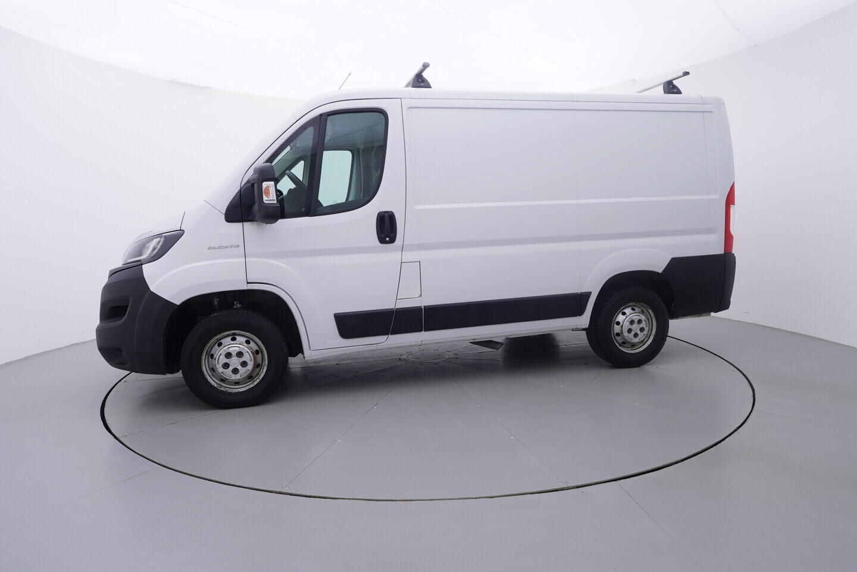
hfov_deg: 77.3
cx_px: 428
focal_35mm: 22
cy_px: 286
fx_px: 536
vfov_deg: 56.2
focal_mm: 15
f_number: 5
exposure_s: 1/80
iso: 200
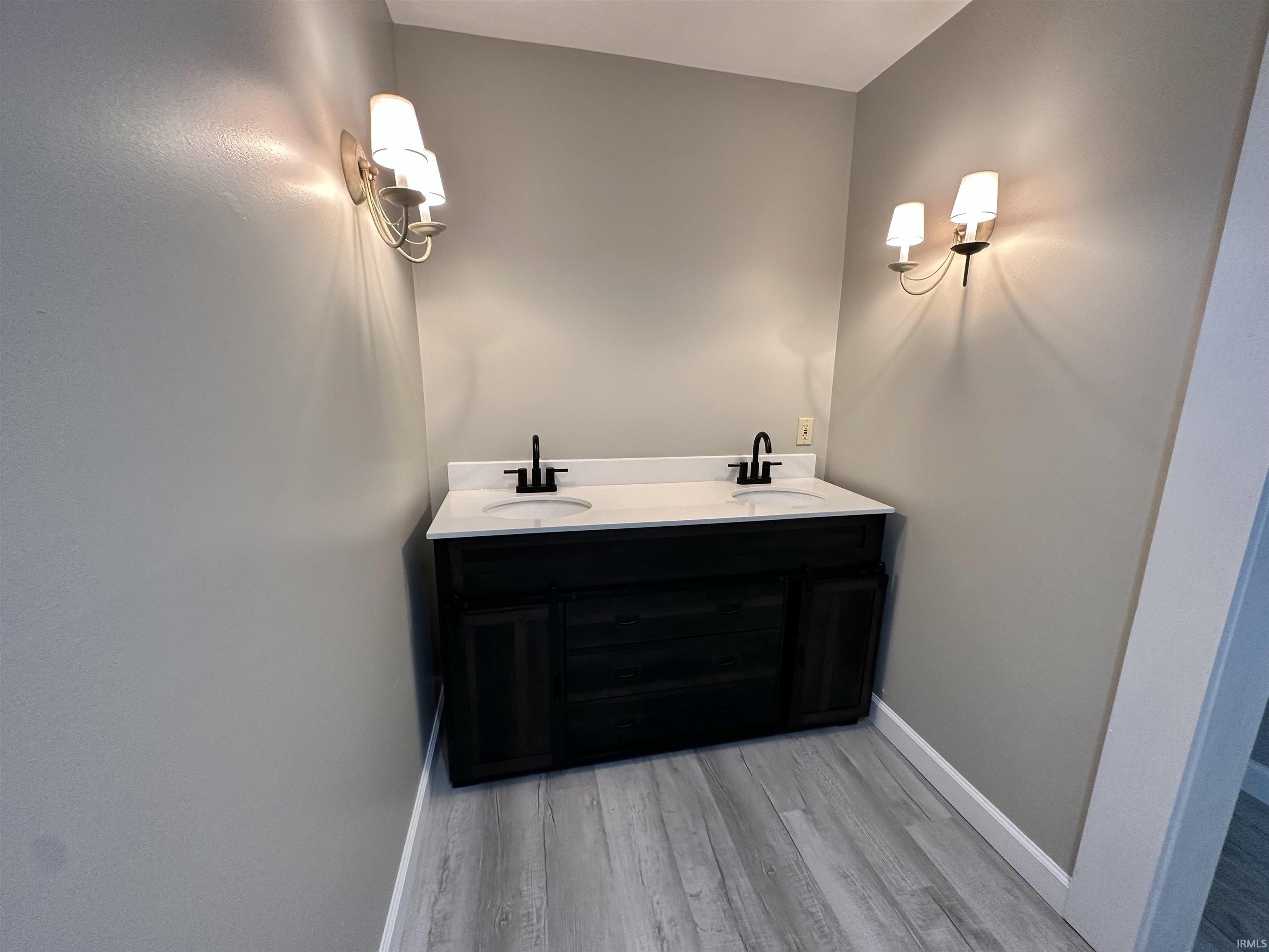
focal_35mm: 14
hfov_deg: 102.1
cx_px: 634
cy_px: 476
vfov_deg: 85.7
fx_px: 513
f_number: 2.2
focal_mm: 2.22
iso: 160
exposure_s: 1/60
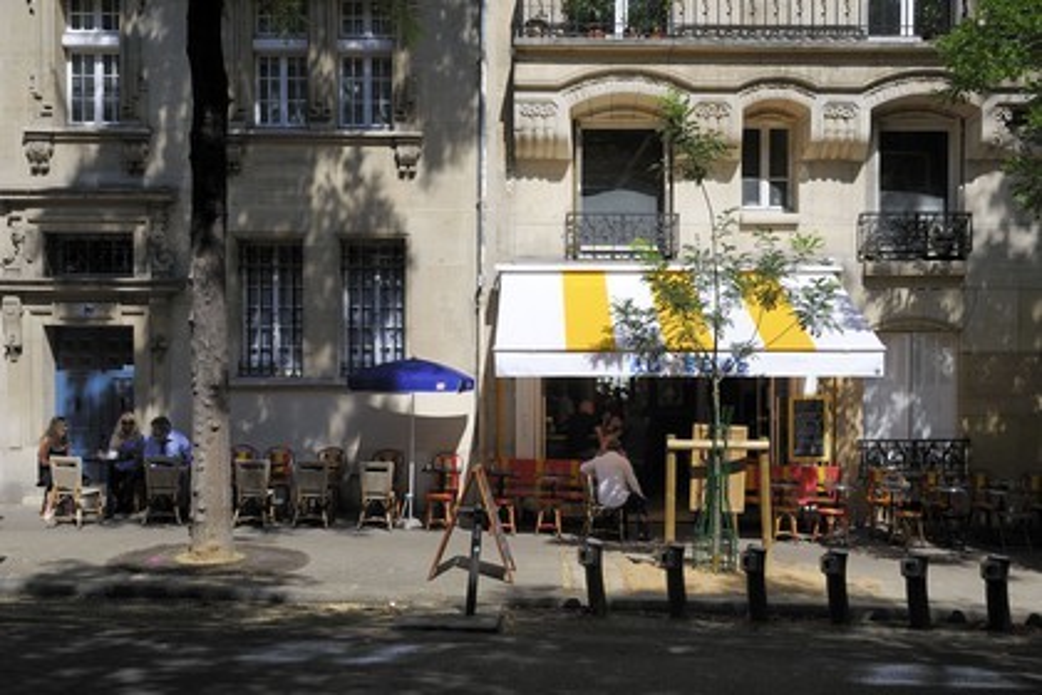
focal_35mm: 35
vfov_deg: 37.9
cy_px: 348
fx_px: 1013
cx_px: 521
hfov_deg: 54.4
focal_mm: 35
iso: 200
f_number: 11
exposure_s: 1/200
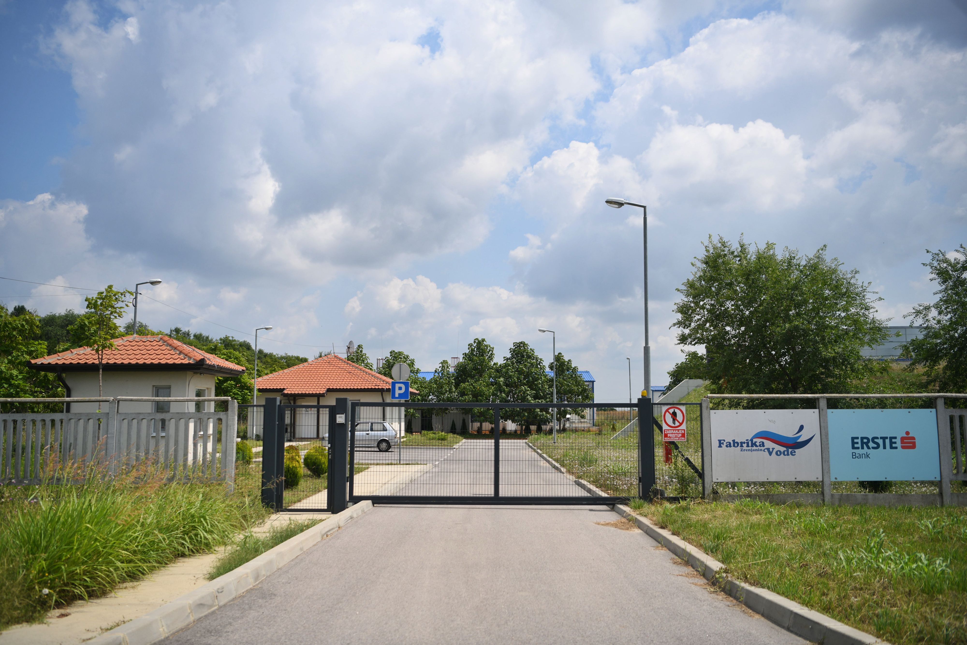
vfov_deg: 41.1
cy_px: 322
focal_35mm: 32
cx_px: 484
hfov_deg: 58.7
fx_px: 860
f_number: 2.8
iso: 200
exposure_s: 1/6400
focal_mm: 32
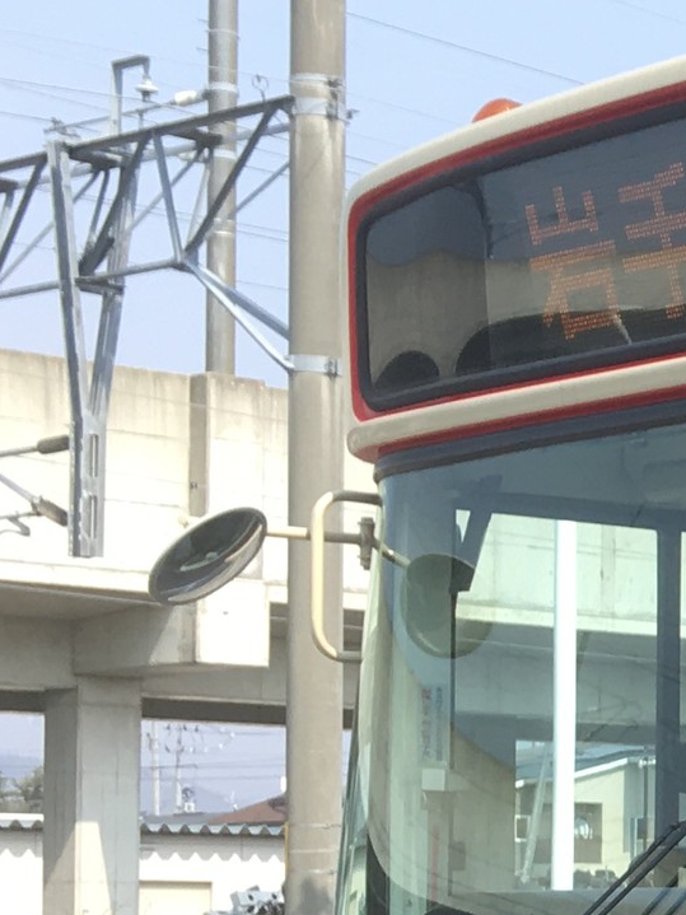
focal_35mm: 121
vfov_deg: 16.0
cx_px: 1731
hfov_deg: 10.3
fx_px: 3198
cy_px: 870
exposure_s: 1/601
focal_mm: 4.15
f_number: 2.2
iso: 25
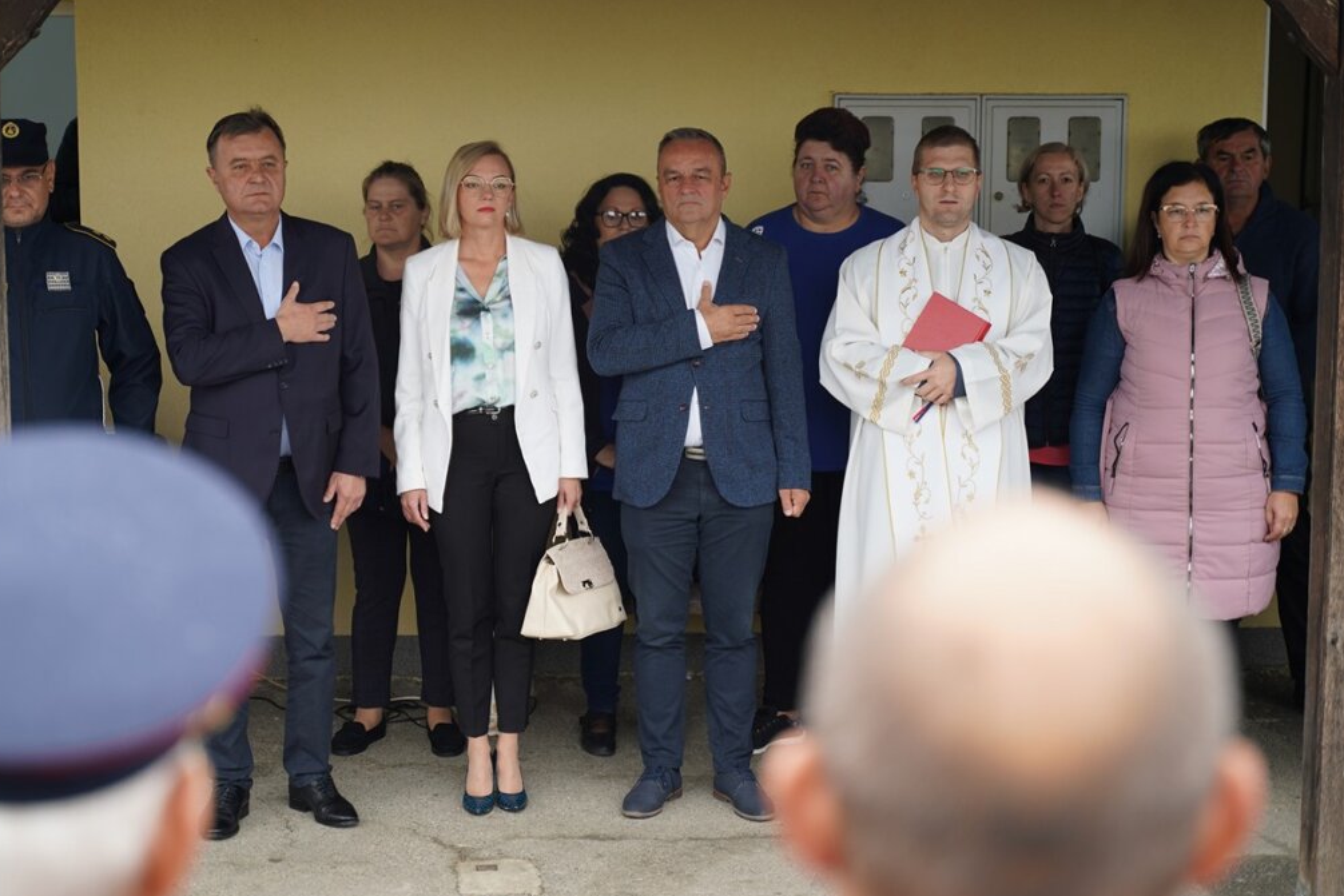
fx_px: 2165
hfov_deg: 34.5
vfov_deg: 23.4
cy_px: 453
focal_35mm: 58
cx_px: 664
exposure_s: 1/80
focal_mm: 57
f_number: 2.8
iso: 100
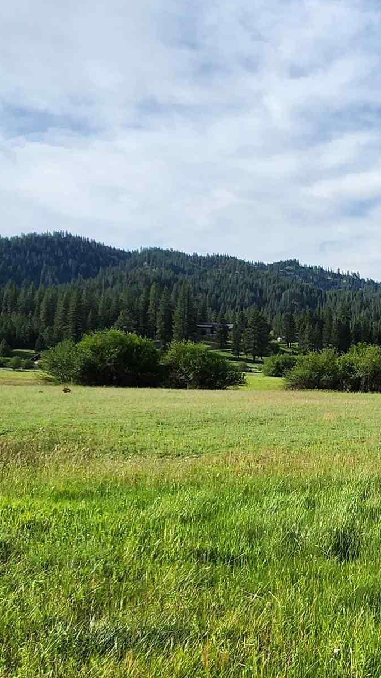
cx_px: 508
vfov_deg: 55.2
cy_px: 372
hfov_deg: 27.0
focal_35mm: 36
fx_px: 647
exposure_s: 1/2679
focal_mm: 2.2
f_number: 2.2
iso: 50
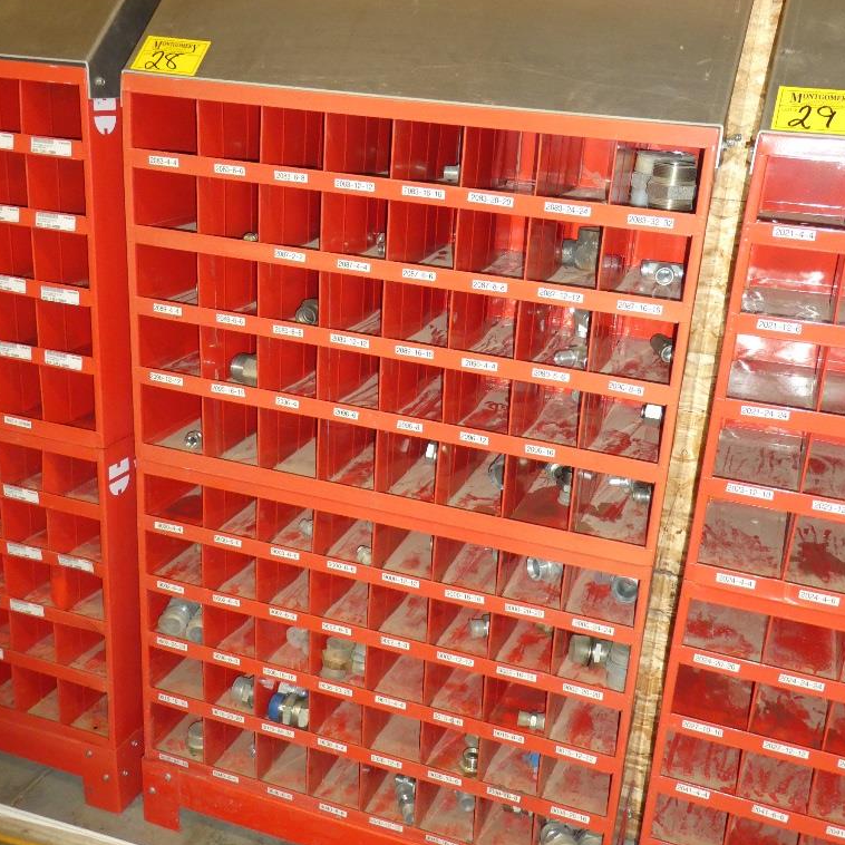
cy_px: 401
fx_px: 1022
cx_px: 420
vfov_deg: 44.9
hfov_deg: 44.9
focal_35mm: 37
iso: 500
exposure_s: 1/60
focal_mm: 5.4
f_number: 3.5
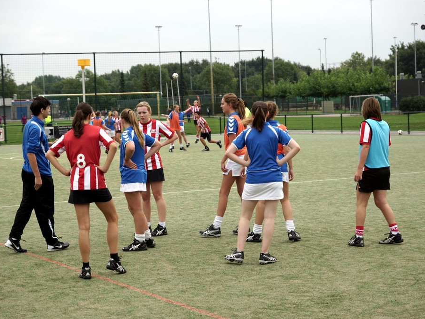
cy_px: 159
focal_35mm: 82
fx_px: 1007
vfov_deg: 18.0
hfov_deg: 23.8
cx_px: 206
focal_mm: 50
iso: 100
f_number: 2.8
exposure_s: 1/1250
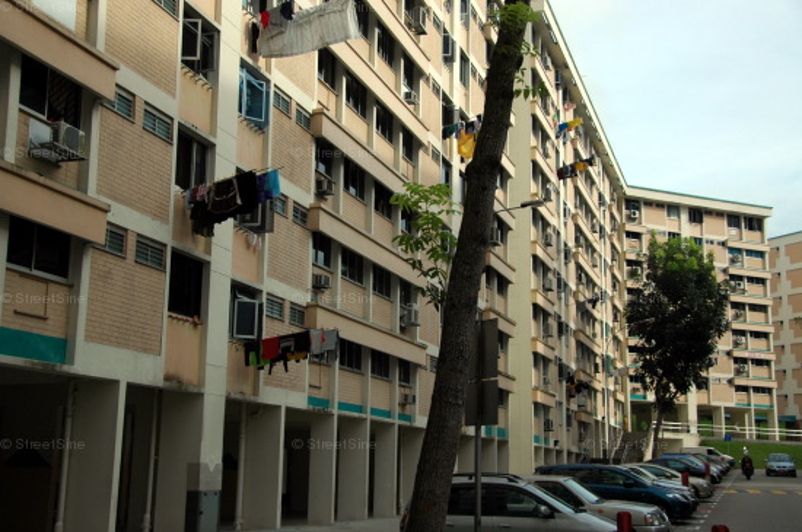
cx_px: 401
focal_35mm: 48
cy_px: 266
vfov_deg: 28.0
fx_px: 1068
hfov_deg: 41.2
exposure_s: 1/1600
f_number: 4.2
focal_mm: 32
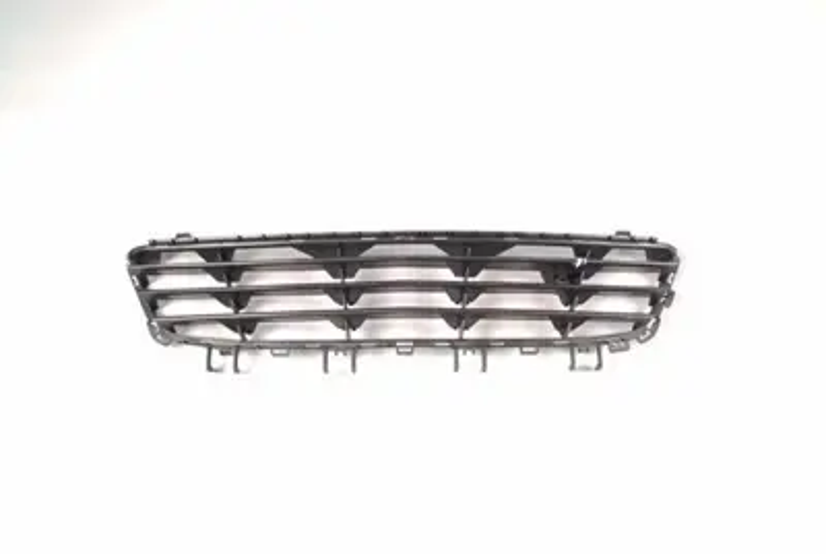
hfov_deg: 57.2
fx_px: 758
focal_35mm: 33
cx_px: 413
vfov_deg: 40.1
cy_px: 277
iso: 100
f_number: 8
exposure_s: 1/50
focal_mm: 22
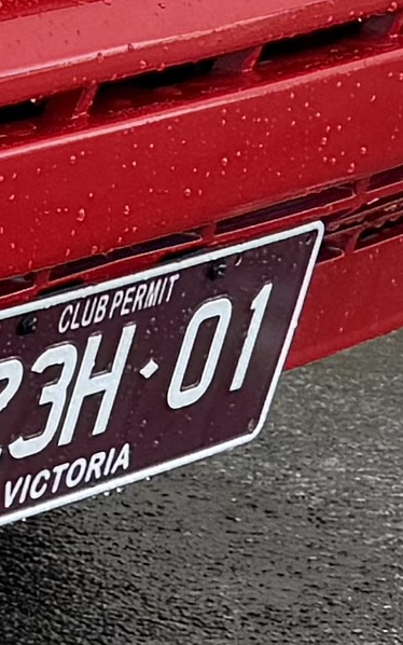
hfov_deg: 4.8
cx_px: -1368
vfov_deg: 8.6
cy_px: 58
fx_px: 4268
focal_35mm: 243
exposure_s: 1/788
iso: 100
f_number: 1.78
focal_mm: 6.76
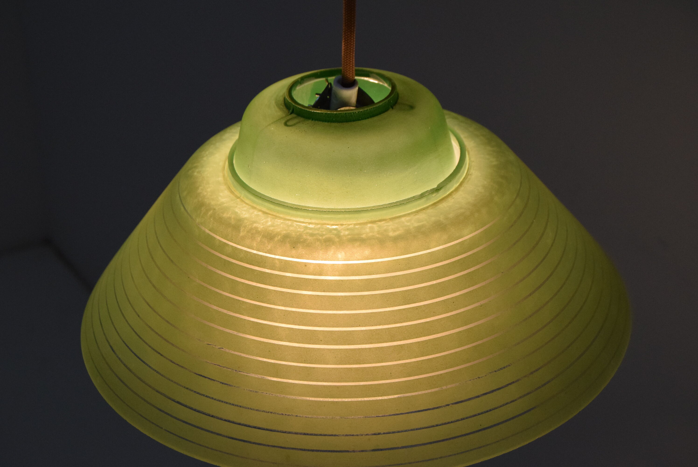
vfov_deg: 19.0
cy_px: 234
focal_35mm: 72
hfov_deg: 28.1
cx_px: 349
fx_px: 1397
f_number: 9
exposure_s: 1/320
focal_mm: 48
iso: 1600
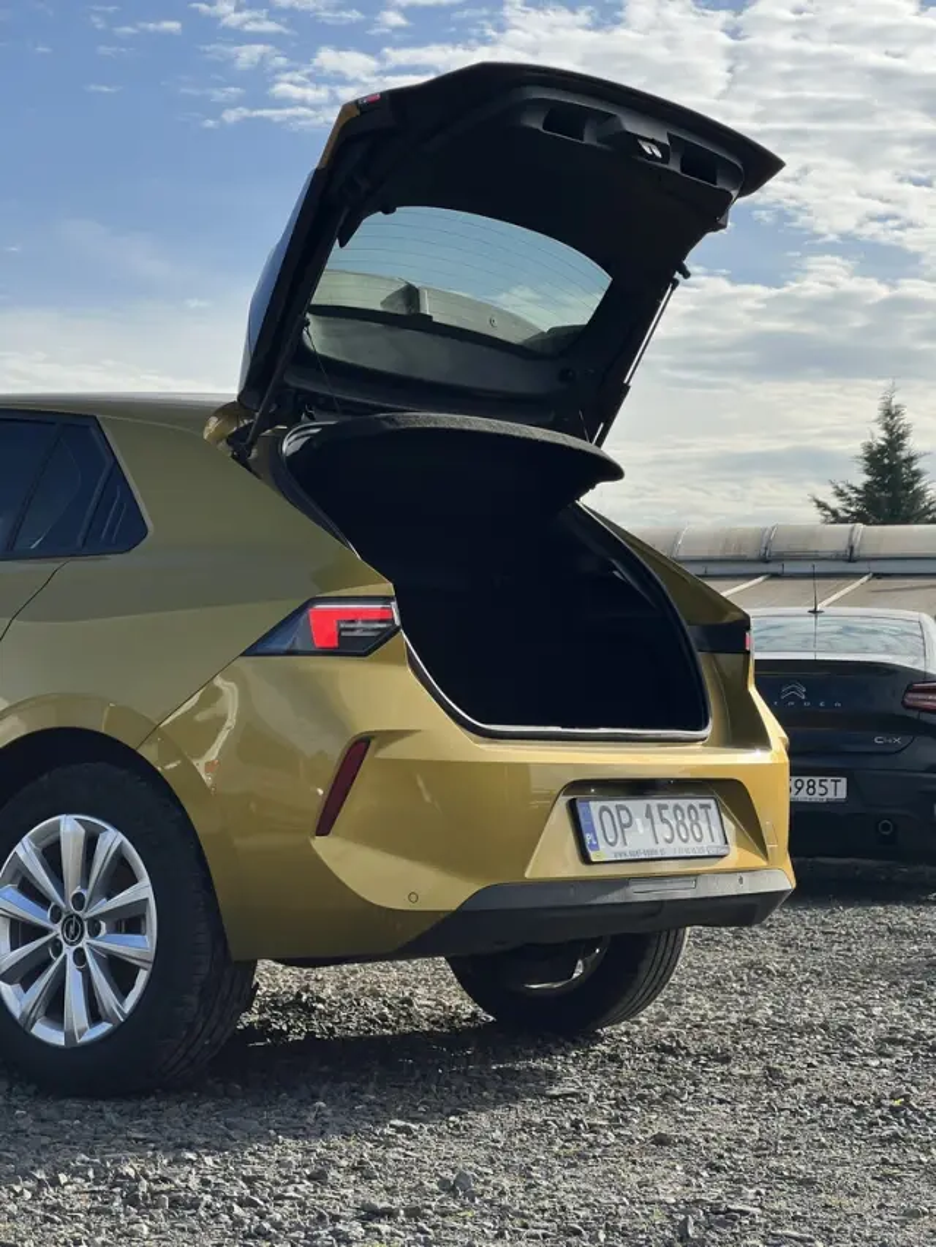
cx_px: 468
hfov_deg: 19.1
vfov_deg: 25.3
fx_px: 2775
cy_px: 624
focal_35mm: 77
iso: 32
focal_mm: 9
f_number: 2.8
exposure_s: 1/903
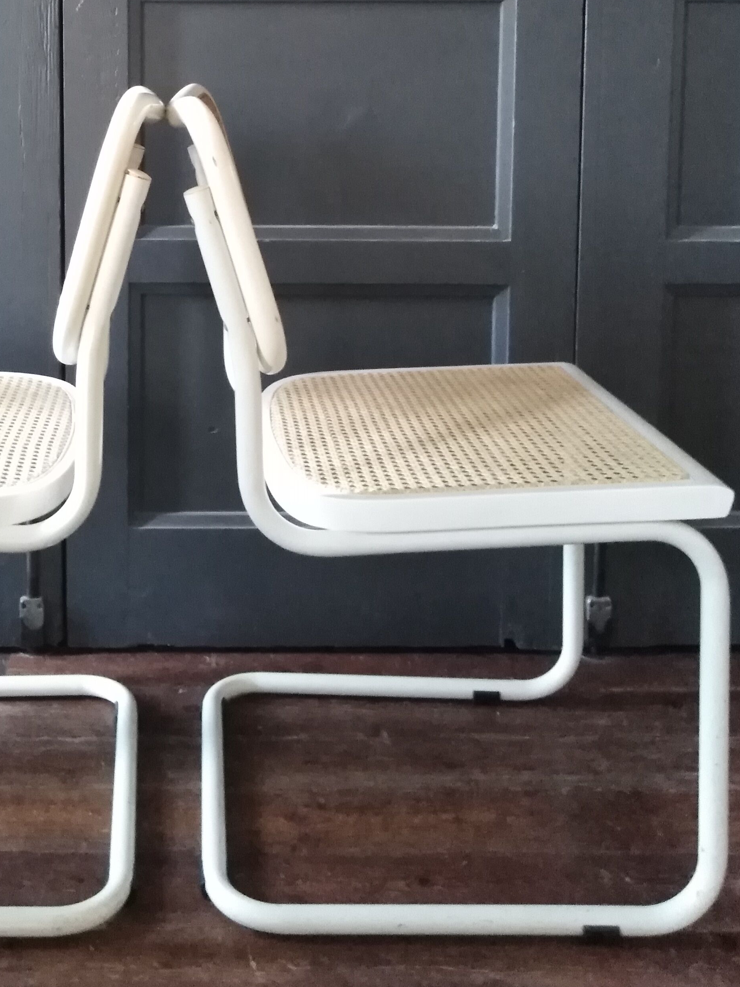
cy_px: 180
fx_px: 1197
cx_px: 171
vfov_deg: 42.5
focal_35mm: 42
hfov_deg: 33.6
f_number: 2.2
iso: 1067
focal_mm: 3.46
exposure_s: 1/12
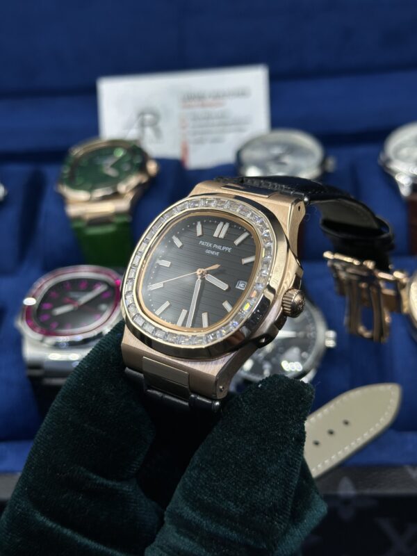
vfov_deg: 39.7
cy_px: 278
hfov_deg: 30.3
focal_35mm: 48
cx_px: 208
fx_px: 771
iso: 64
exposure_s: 1/850
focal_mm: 6.86
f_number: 1.78
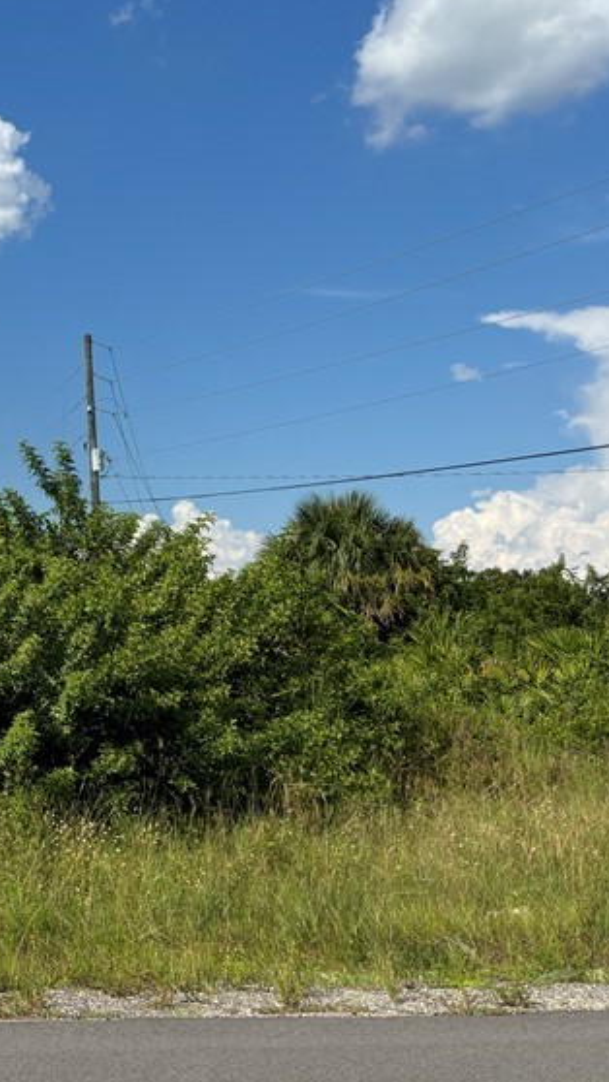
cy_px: 444
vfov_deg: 39.7
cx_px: -279
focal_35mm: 52
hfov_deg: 20.2
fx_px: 1492
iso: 50
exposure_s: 1/5348
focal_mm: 5.96
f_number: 1.6
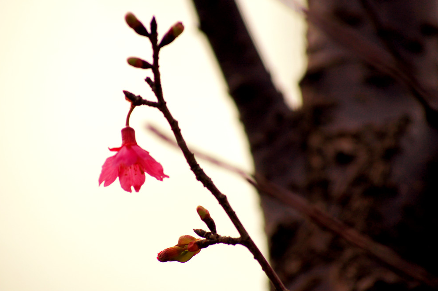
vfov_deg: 5.0
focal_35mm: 272
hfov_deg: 7.6
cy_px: 145
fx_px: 3304
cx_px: 218
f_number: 8
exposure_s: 1/640
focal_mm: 180
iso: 100
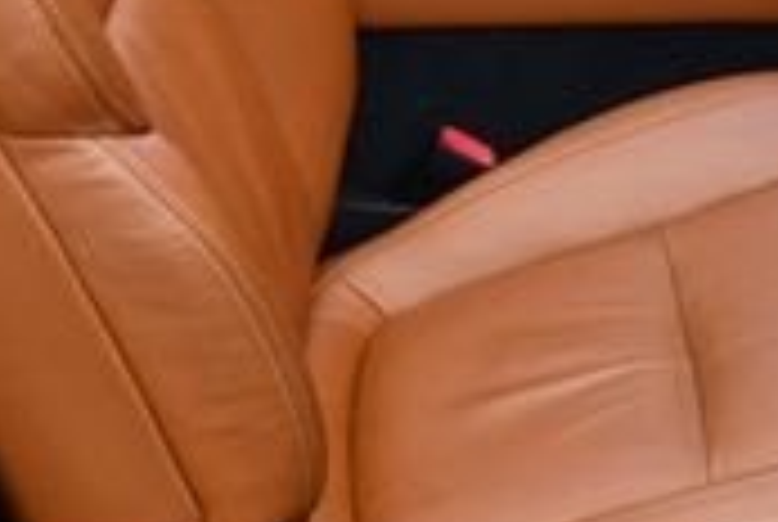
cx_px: 490
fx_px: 2879
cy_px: -32
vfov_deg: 10.2
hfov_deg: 15.4
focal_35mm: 133
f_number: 5.6
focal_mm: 18
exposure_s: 1/250
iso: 250
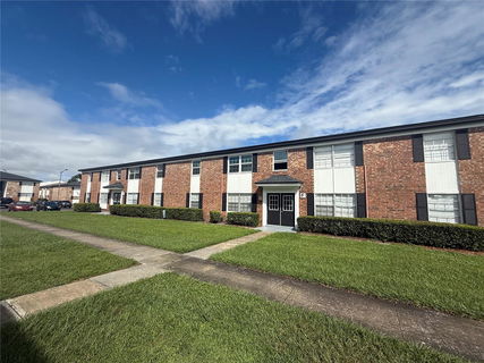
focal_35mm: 14
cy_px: 182
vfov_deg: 85.6
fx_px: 196
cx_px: 242
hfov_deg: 102.1
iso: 50
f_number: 2.2
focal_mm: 2.22
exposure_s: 1/3663
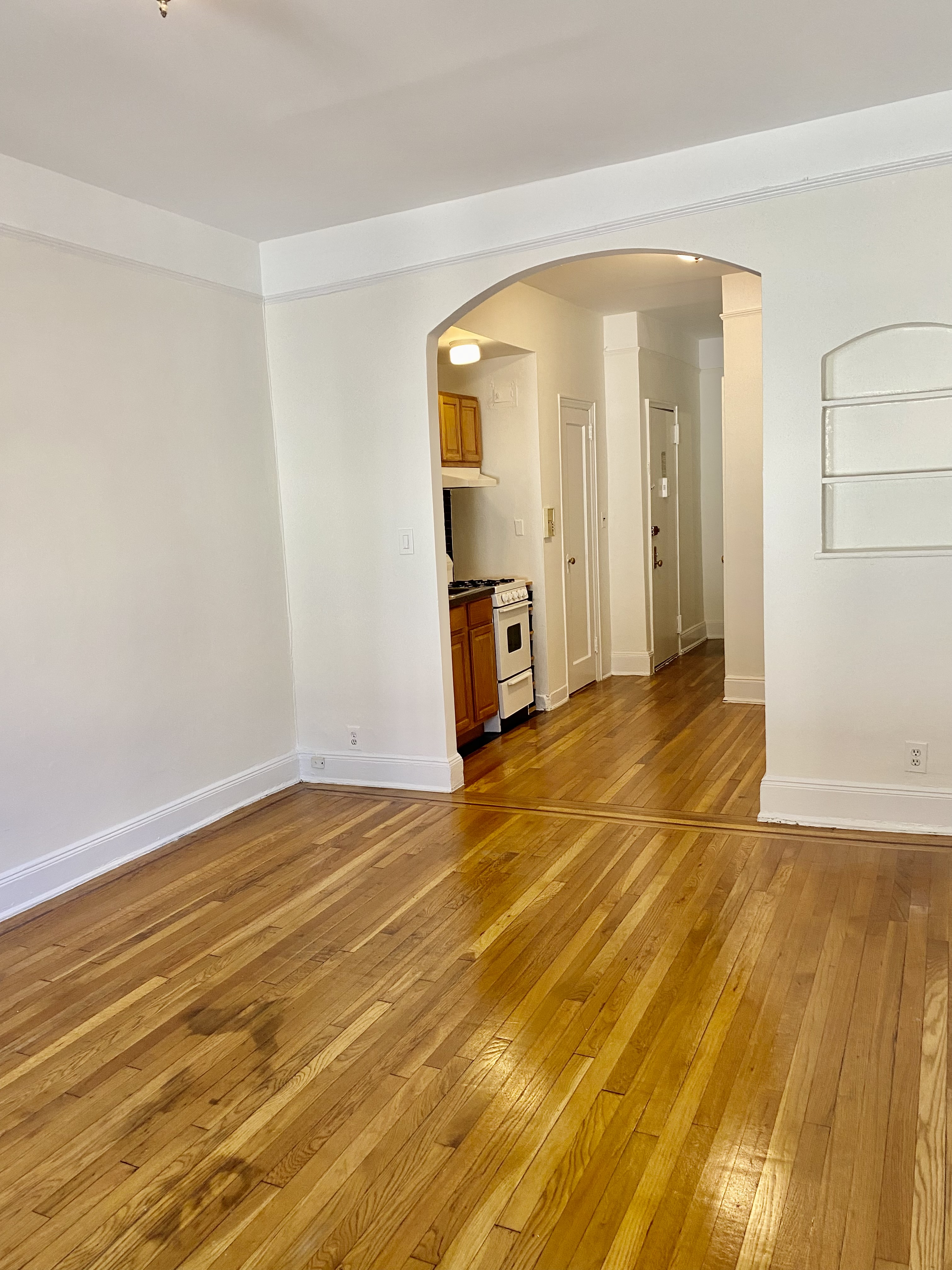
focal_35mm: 26
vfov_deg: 67.3
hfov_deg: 53.1
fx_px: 953
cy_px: 635
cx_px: 476
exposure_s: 1/60
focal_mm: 4.25
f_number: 1.8
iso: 100
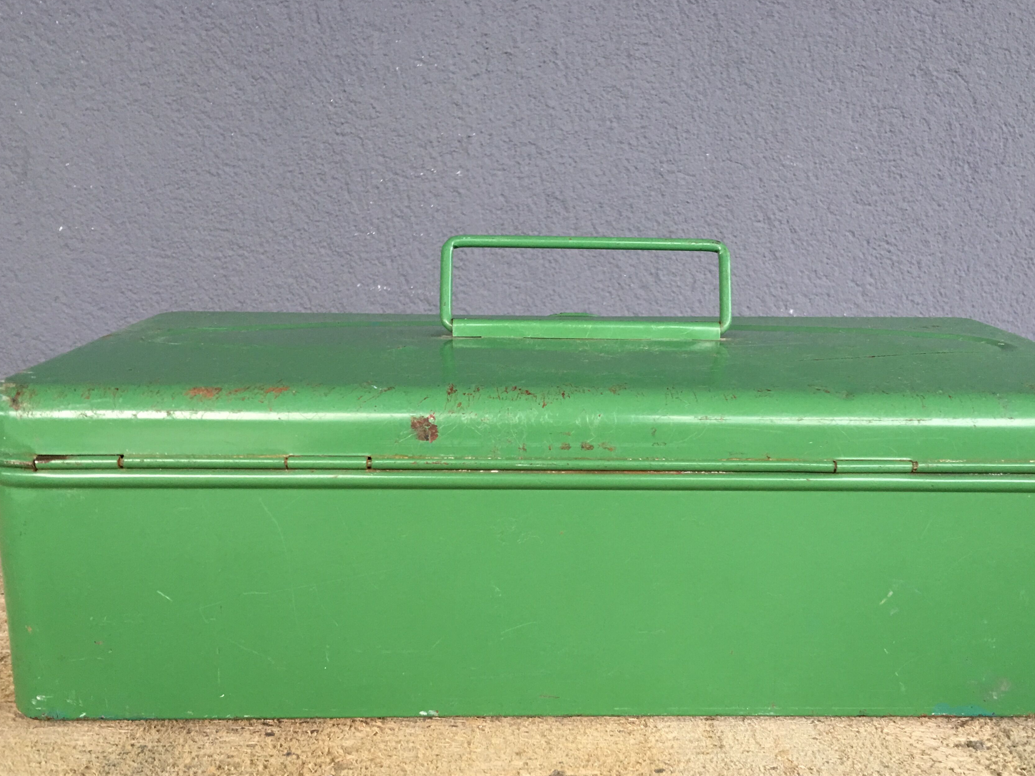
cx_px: 576
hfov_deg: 52.5
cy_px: 454
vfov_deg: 40.6
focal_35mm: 35
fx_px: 1047
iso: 50
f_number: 2.2
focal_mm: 4.15
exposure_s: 1/17
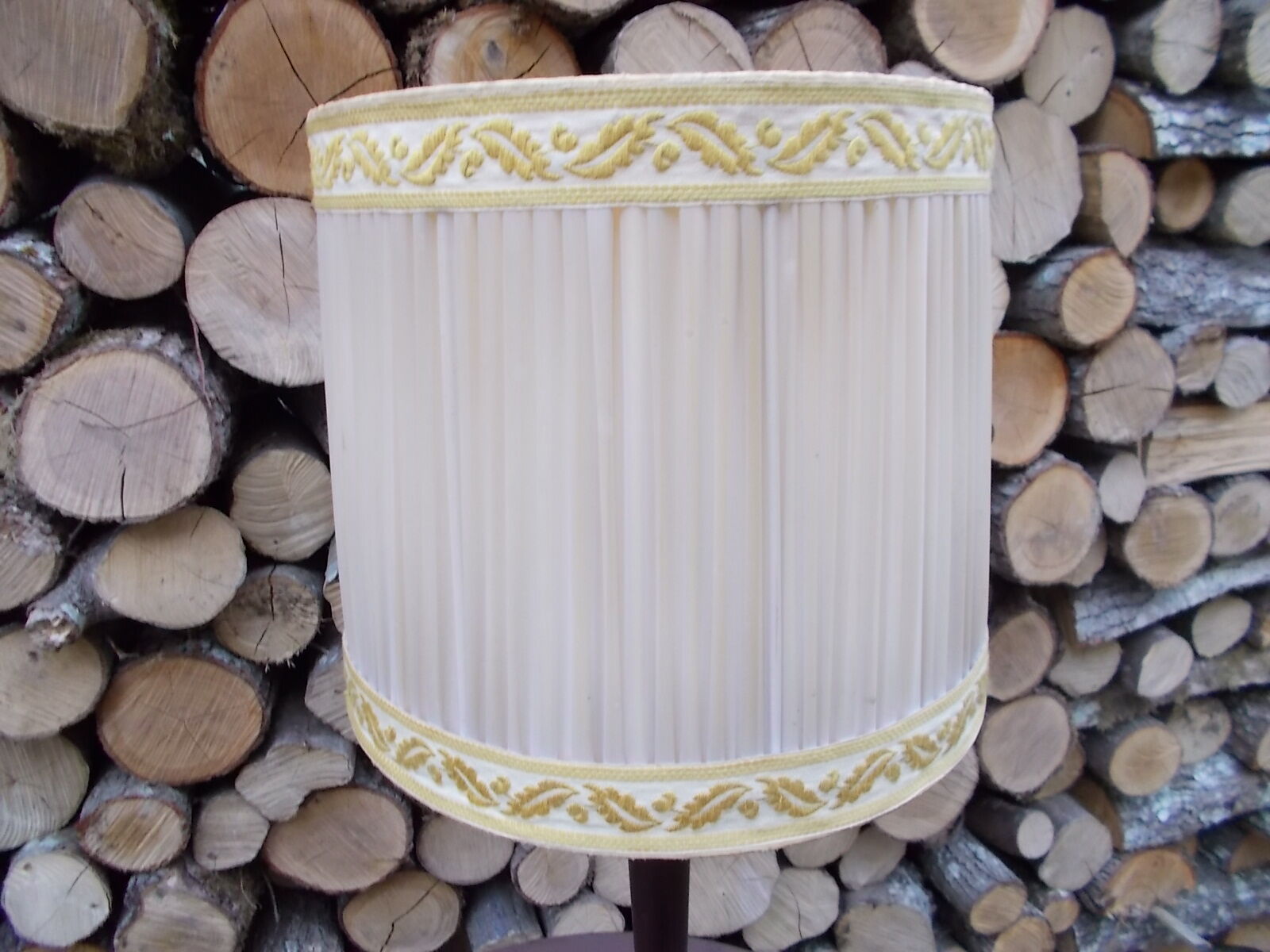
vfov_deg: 53.1
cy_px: 476
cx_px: 635
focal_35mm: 26
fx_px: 954
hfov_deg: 67.3
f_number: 3.2
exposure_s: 1/25
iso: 200
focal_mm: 4.6
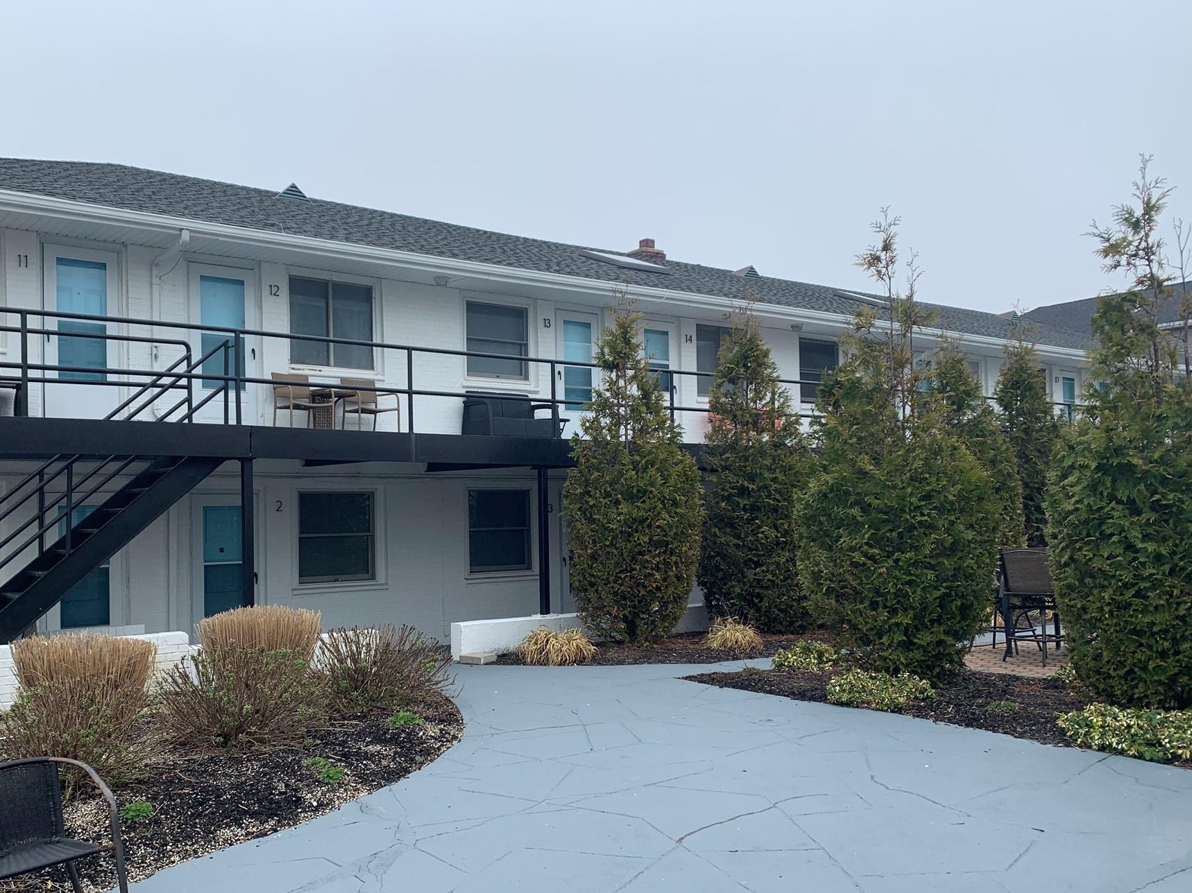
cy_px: 493
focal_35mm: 31
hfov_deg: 58.1
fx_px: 1067
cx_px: 511
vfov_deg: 45.4
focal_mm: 4.25
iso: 25
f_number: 1.8
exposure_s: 1/991
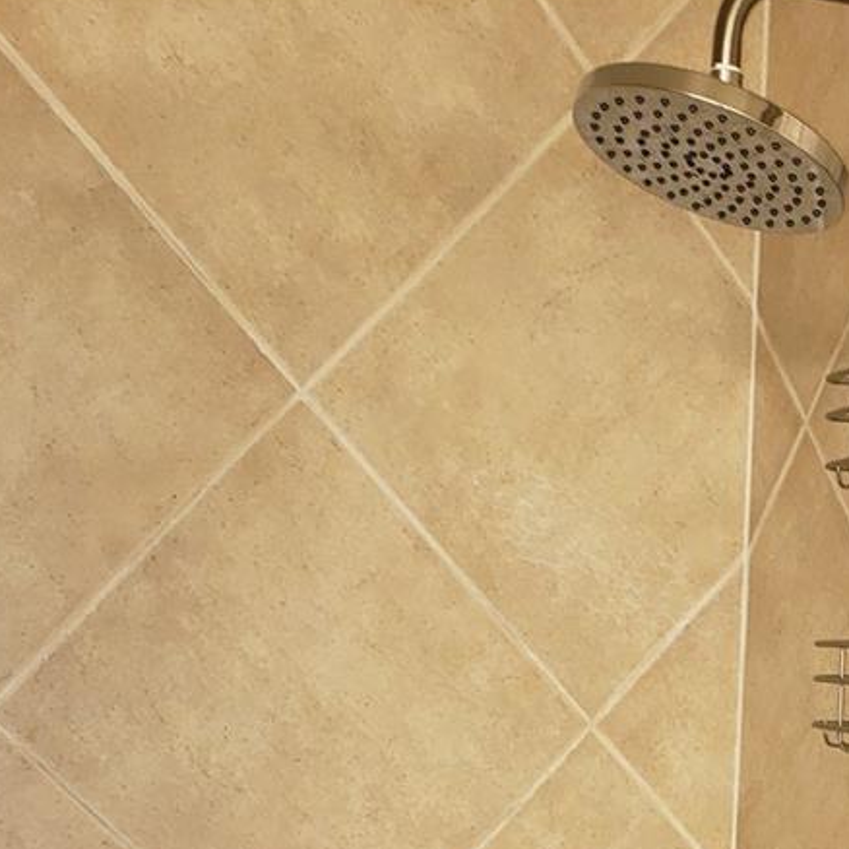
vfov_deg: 23.6
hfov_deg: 26.7
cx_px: 692
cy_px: 1142
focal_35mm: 63
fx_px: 1748
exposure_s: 1/30
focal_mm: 4.3
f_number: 2.4
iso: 100
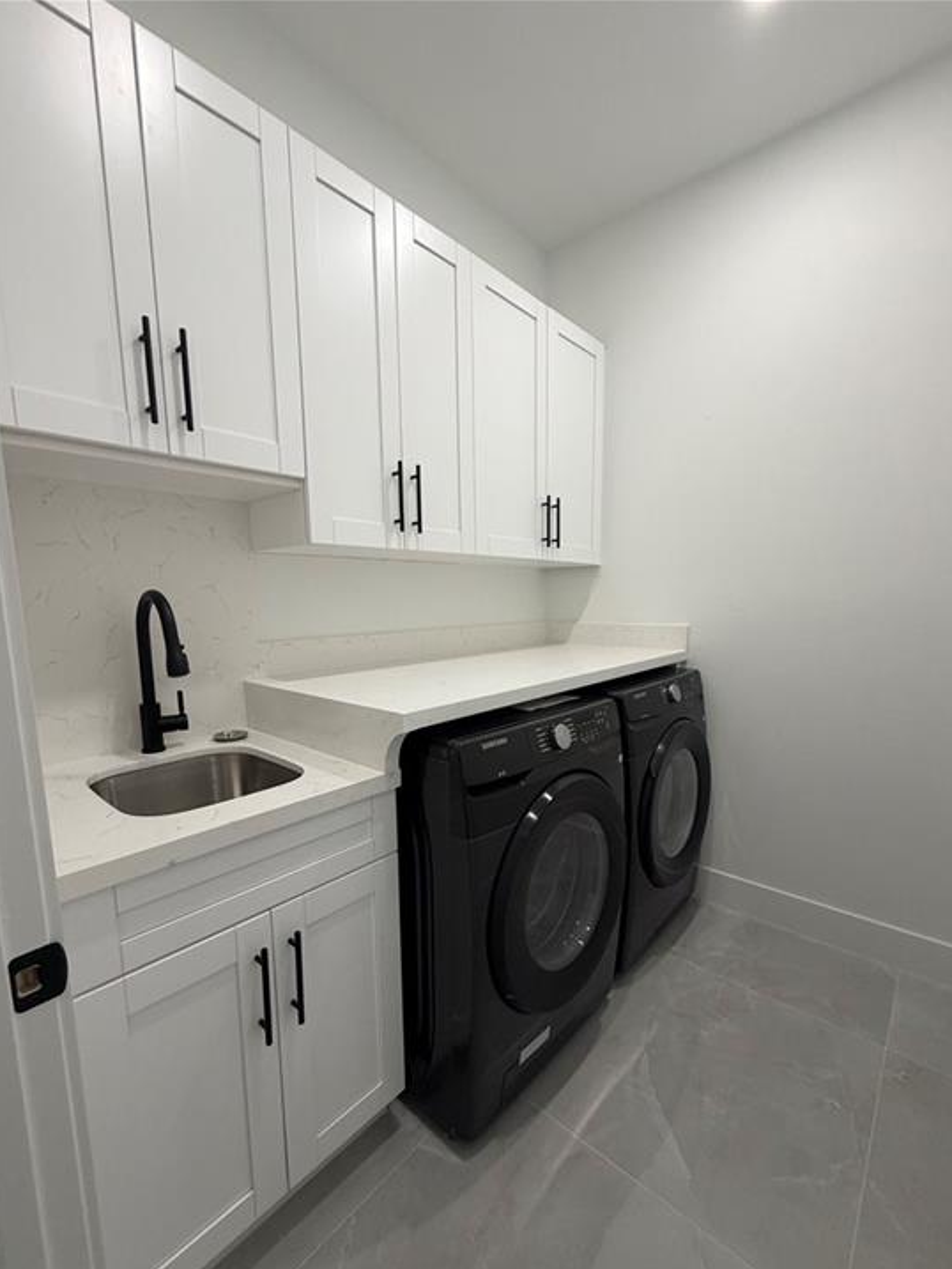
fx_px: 550
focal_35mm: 15
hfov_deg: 81.8
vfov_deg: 98.0
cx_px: 474
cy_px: 678
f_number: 2.2
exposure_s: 1/120
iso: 250
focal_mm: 2.22
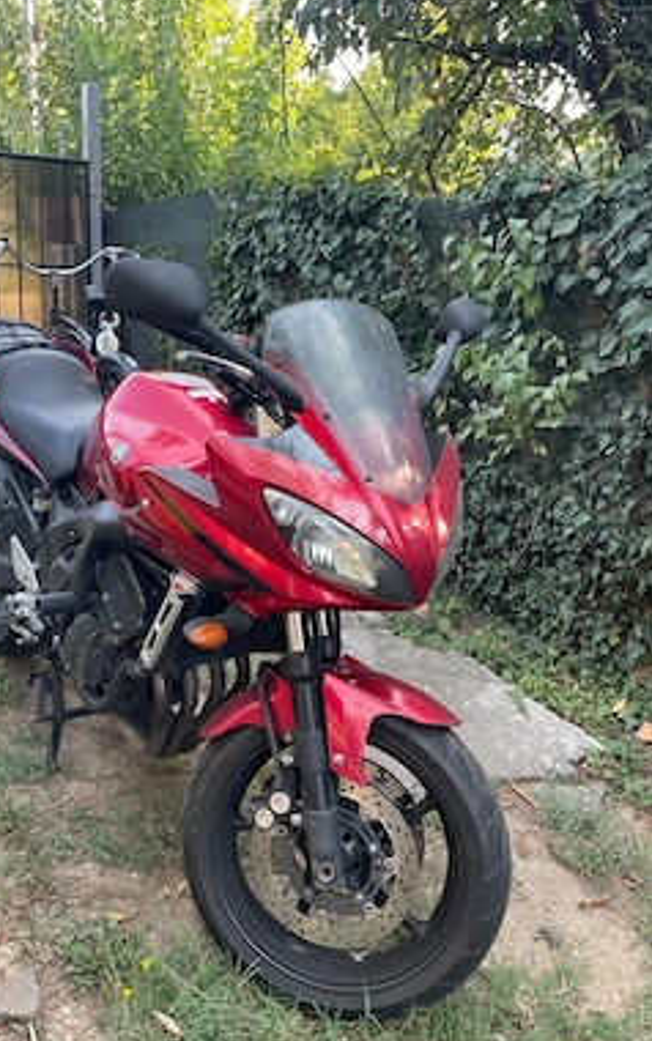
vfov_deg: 64.6
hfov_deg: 42.9
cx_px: 244
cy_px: 504
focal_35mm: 29
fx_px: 823
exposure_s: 1/121
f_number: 1.6
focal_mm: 4.2
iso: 50
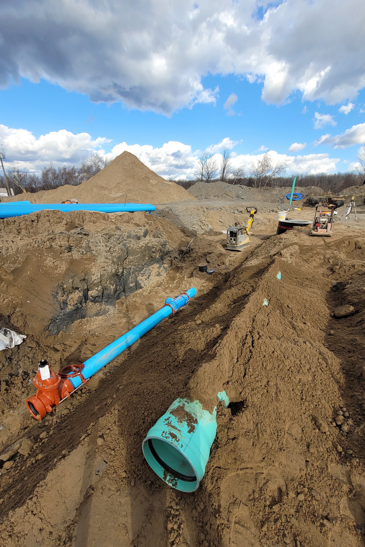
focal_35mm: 14
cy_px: 281
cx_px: 184
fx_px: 213
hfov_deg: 81.2
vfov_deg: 104.2
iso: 40
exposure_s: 1/769
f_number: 2.2
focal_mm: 1.74
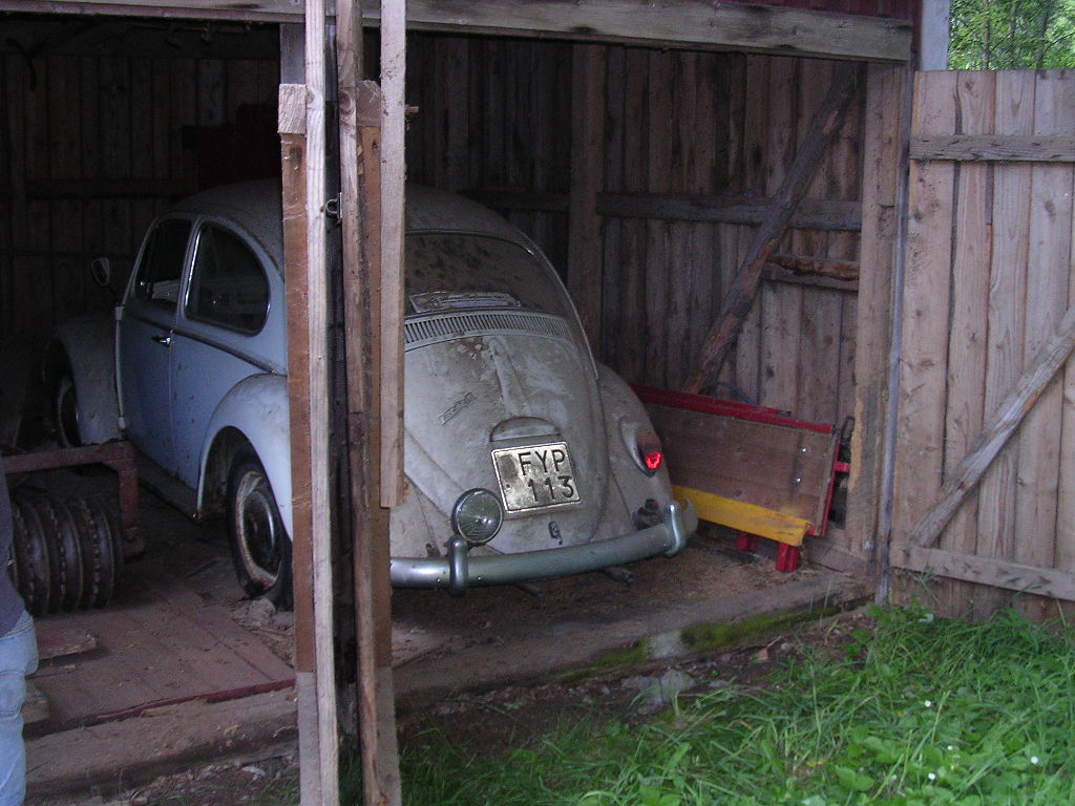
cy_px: 403
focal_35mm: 43
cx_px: 538
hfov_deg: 43.9
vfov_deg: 33.6
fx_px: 1335
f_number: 3
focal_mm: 6.6
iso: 224
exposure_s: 1/60.1
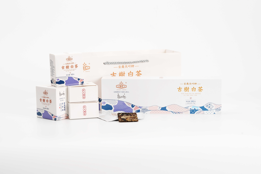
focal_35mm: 90
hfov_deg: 22.6
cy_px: 87
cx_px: 130
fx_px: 653
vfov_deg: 15.2
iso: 100
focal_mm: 90
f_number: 11
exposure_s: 1/200
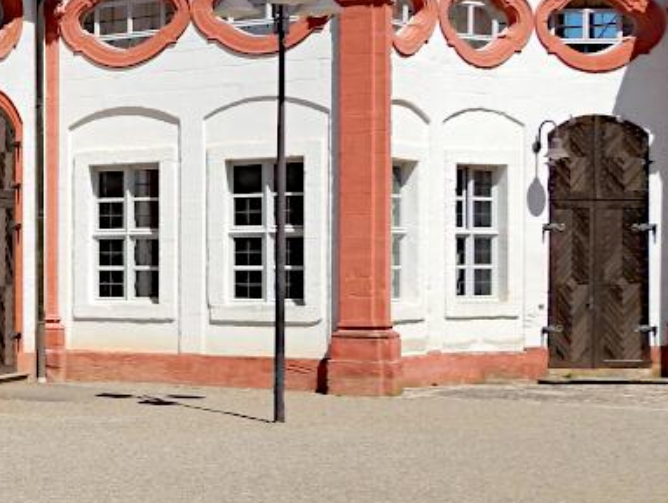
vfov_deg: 20.5
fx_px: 1391
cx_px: -255
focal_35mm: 72
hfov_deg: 23.2
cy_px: 279
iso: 125
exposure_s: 1/640
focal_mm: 4
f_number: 6
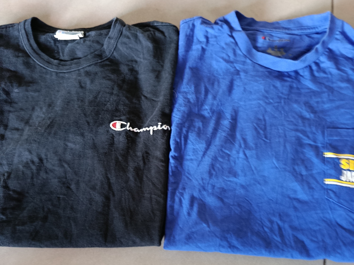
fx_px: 245
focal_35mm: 24
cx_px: 177
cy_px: 132
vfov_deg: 56.8
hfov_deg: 71.6
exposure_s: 1/25
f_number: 1.7
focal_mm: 5.24
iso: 1564
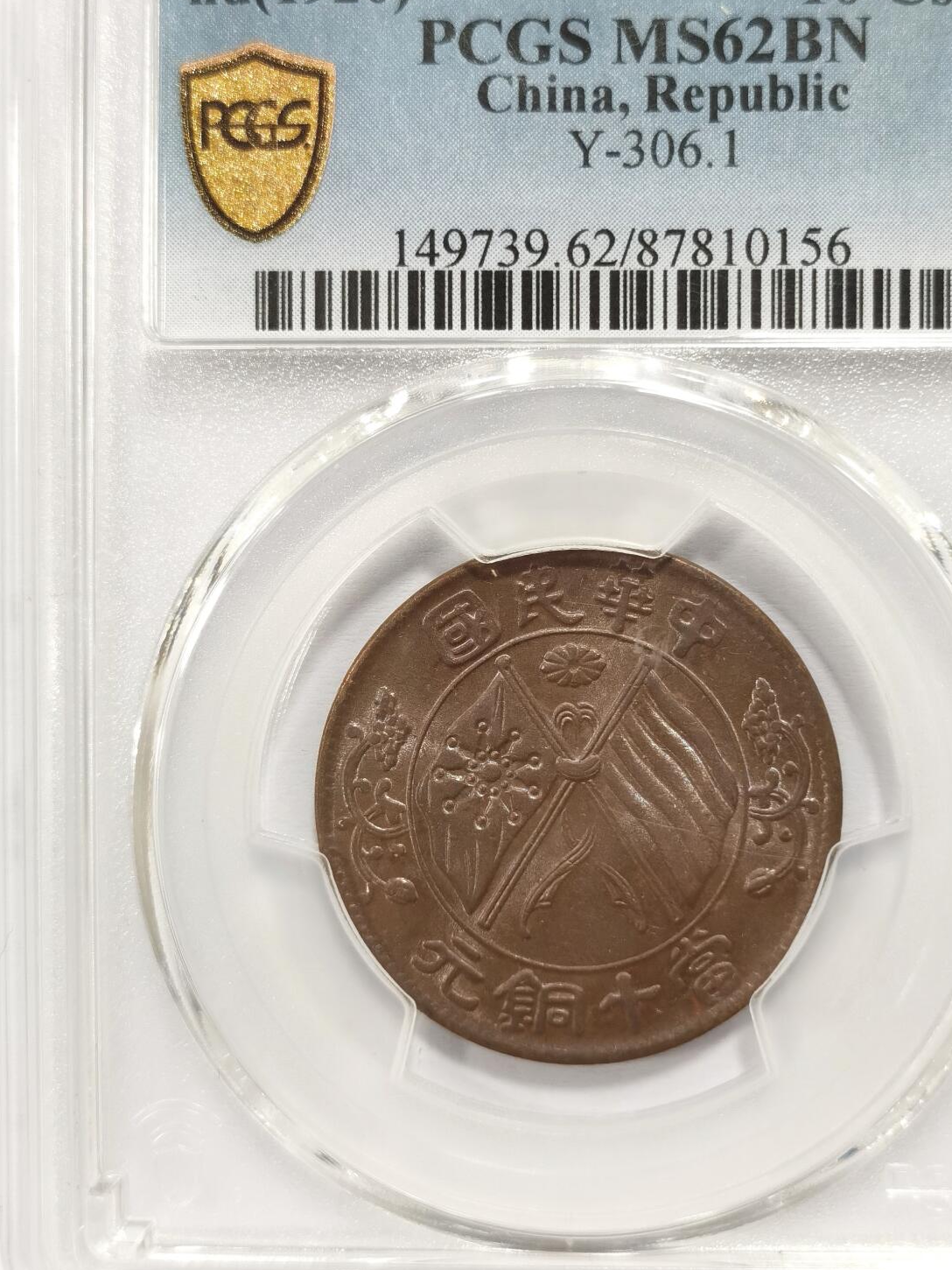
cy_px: 585
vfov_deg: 29.0
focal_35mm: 67
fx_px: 2457
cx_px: 587
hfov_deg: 21.9
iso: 160
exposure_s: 1/100
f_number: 16
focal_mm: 5.56
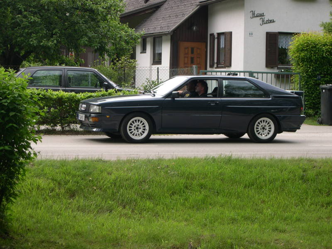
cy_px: 124
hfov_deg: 17.3
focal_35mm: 114
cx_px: 166
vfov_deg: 13.0
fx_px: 1093
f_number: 4.9
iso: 100
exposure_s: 1/163
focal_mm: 24
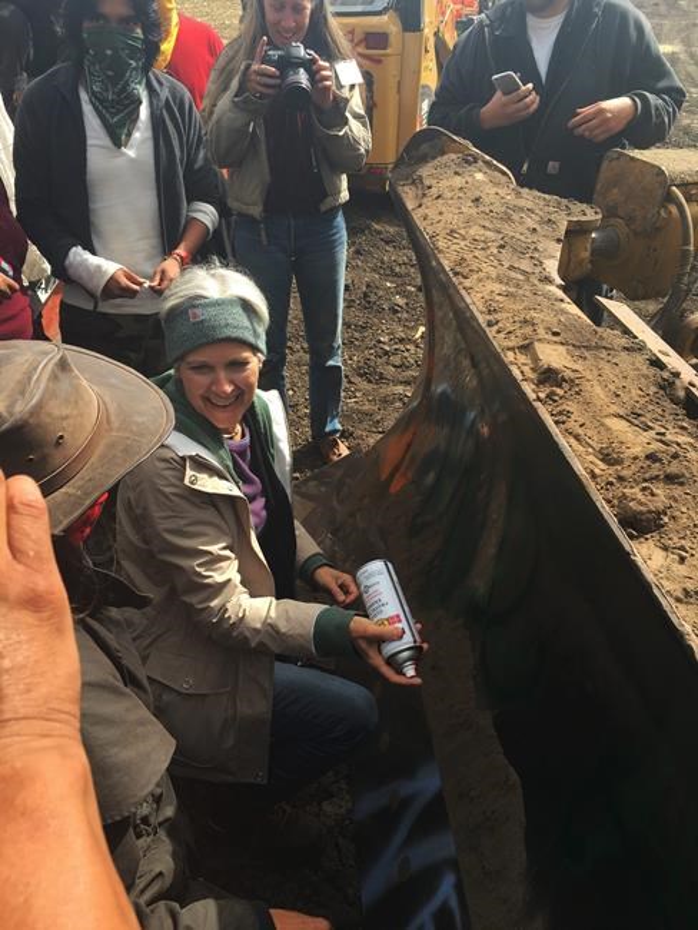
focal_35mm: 29
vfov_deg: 61.6
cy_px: 465
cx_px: 349
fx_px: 779
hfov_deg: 48.3
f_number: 2.2
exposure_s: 1/668
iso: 25
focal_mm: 4.15
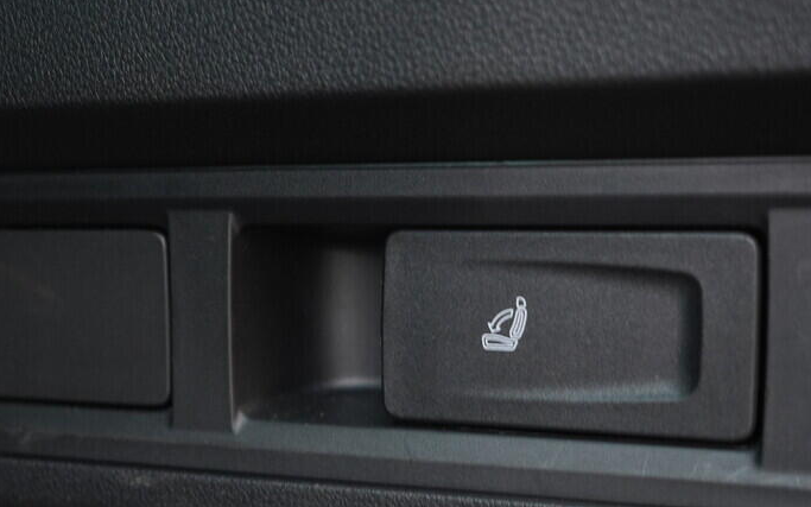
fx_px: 1216
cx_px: 413
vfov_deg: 23.4
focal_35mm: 55
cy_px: 353
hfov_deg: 36.9
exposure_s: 1/40
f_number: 2.8
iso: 500
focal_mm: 24
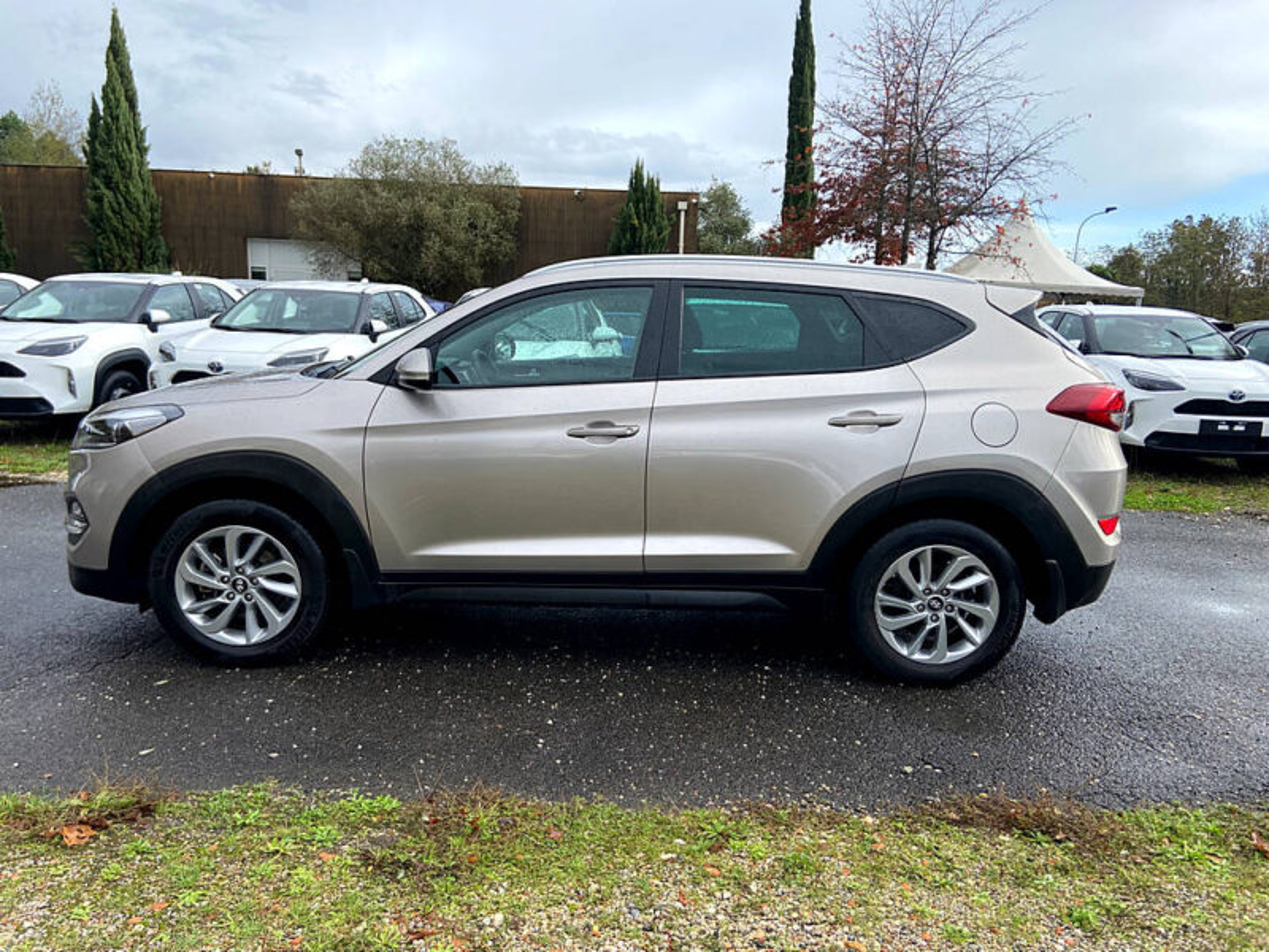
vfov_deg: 53.1
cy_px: 476
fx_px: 953
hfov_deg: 67.3
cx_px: 634
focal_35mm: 26
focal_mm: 4.25
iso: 32
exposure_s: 1/1447
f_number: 1.8
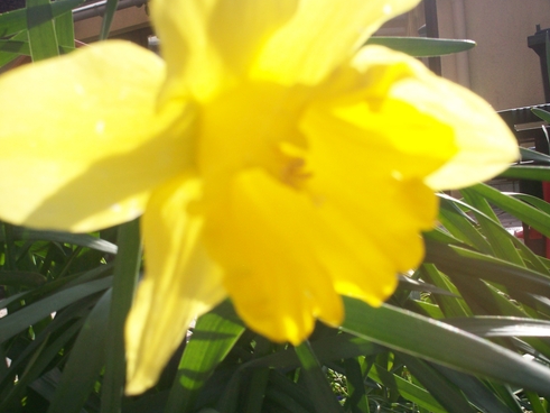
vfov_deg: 32.8
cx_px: 233
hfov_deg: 42.8
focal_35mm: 44
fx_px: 699
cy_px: 242
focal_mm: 6
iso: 100
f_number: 4.5
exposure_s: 1/460
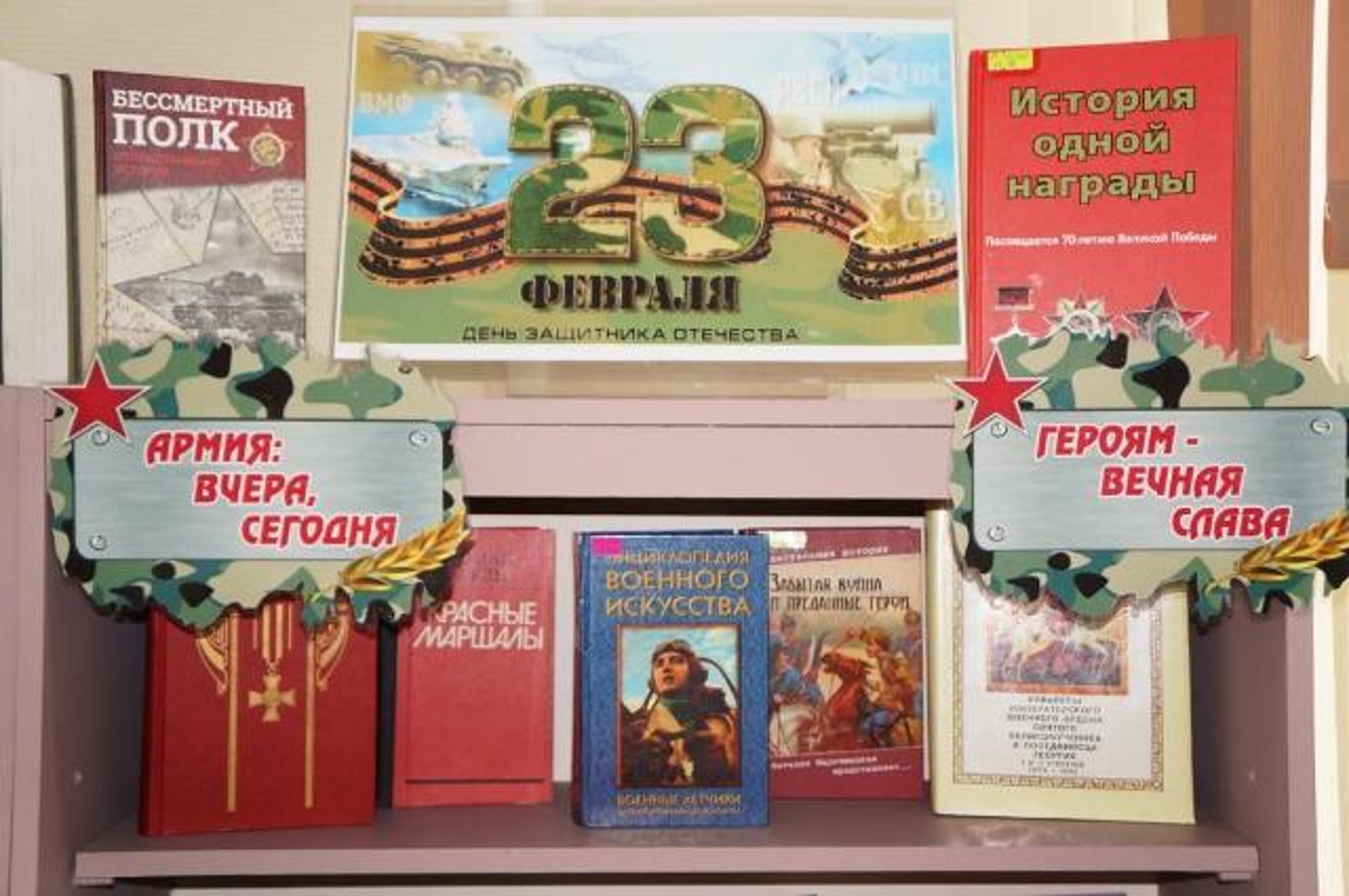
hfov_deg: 42.4
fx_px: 1740
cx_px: 674
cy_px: 448
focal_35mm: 46
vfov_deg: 28.9
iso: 200
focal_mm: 31
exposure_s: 1/60
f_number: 4
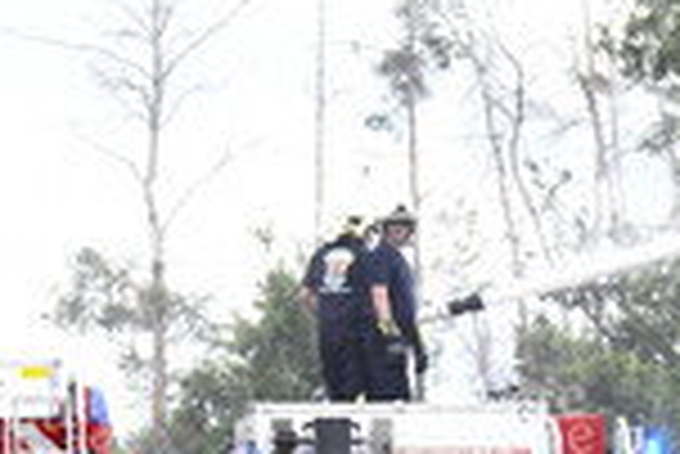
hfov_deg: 5.3
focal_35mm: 388
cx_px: 538
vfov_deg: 3.5
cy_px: 553
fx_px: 7336
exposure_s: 1/8000
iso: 6400
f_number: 5
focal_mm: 130
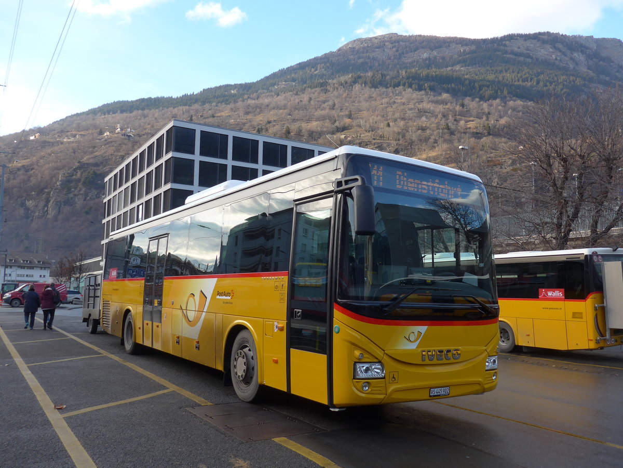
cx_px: 312
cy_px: 234
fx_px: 522
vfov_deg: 48.2
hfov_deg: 61.7
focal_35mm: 29
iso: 80
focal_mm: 6
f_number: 2.8
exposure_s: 1/200
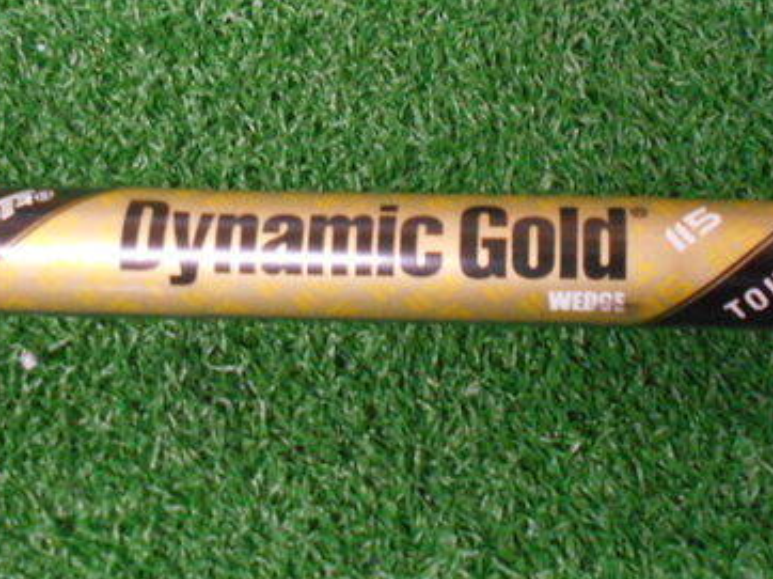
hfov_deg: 41.2
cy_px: 203
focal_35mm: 46
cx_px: 419
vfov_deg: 31.3
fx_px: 1027
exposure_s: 1/25
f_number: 3.2
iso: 800
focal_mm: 4.6
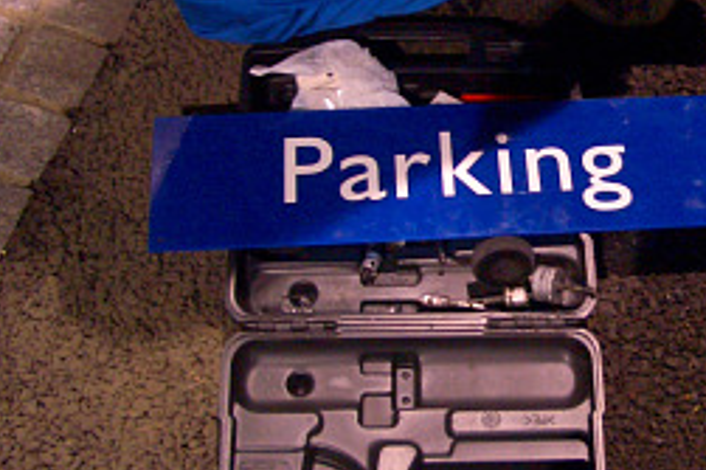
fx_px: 1137
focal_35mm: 58
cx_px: 473
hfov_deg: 34.2
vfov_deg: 23.3
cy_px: 172
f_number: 2.6
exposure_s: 1/8
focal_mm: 5.8
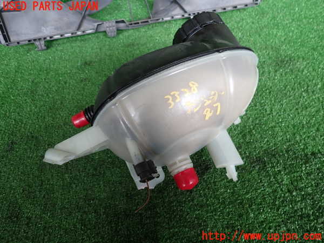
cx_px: 162
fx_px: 234
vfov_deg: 54.9
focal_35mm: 25
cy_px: 122
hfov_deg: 69.4
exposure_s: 1/60
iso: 160
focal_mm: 4.5
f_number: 2
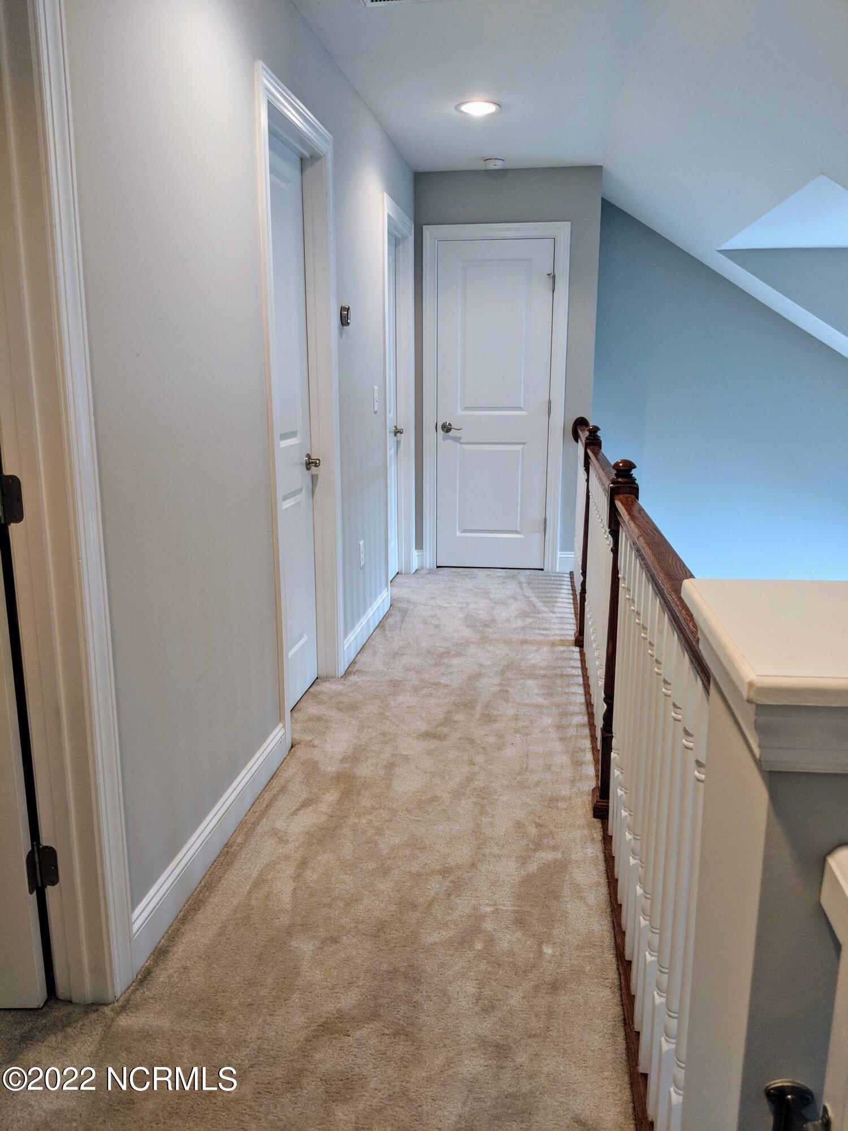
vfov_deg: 65.3
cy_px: 566
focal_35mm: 27
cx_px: 424
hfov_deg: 51.4
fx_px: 882
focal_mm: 4.44
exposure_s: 1/60
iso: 178
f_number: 1.8
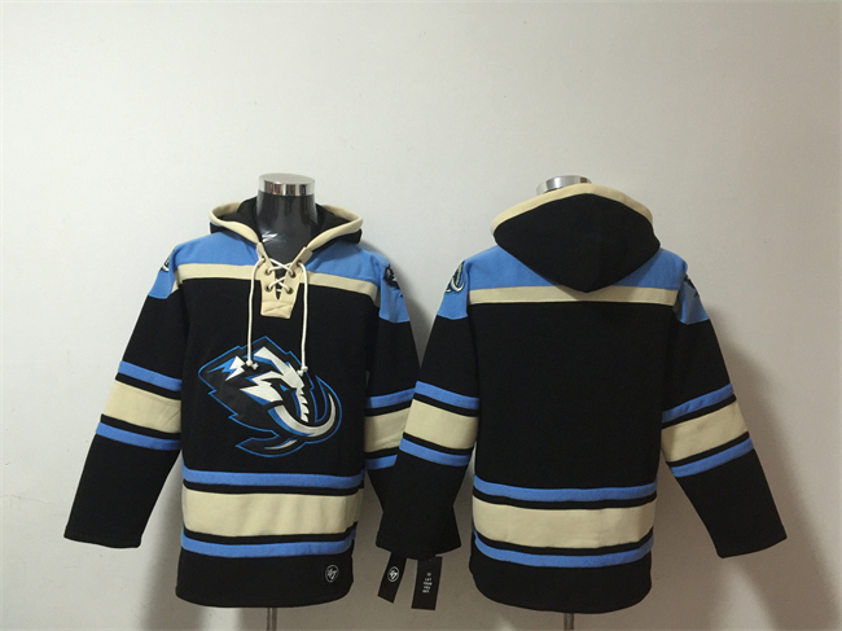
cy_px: 316
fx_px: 705
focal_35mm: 29
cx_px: 421
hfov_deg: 61.7
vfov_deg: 48.2
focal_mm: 4.15
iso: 125
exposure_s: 1/8
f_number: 2.2
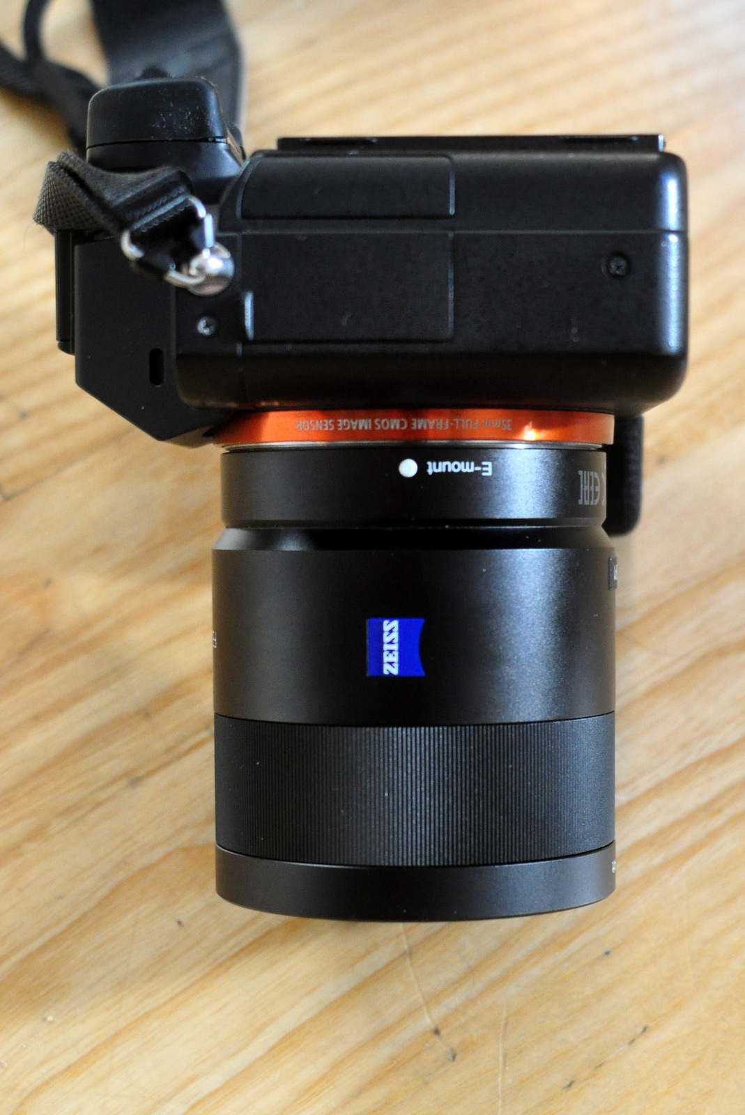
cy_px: 558
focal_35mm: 57
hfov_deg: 23.8
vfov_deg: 35.0
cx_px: 372
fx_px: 1767
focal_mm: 38
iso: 1250
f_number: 4.5
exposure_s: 1/60
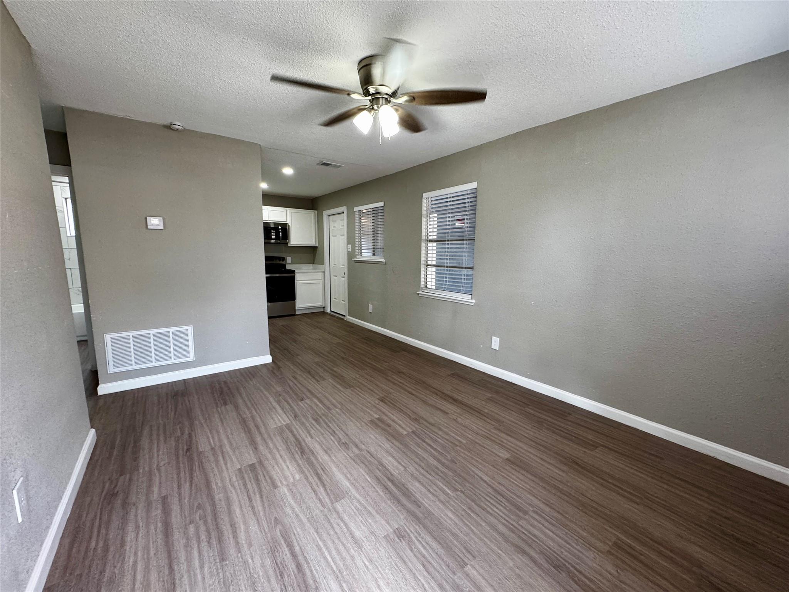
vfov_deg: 85.7
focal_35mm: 14
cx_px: 394
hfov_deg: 102.1
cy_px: 296
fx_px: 319
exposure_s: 1/120
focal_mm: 2.22
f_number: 2.2
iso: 250
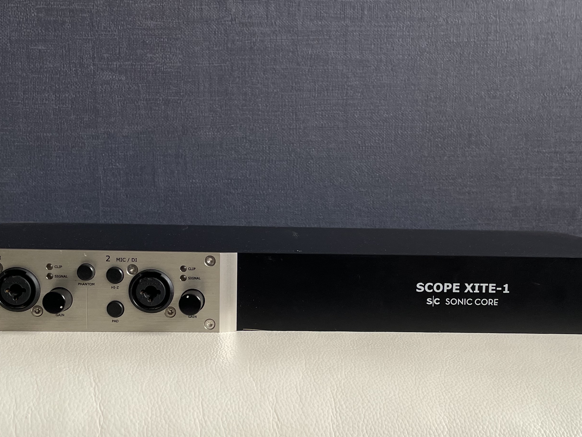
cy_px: 277
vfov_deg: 33.4
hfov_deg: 43.8
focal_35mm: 43
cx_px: 307
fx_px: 723
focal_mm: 4.2
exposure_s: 1/121
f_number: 1.6
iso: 100
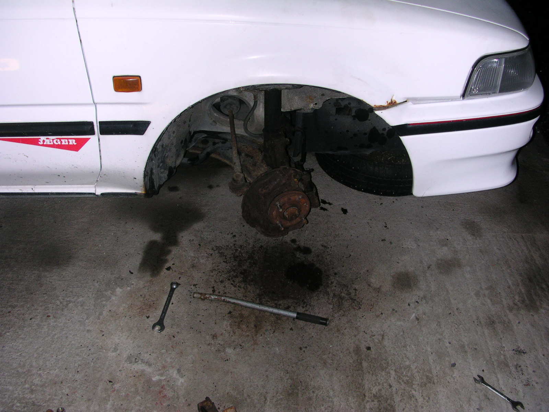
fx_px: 587
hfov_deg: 50.1
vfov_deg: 38.7
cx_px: 274
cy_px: 206
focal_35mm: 37
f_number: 2.7
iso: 100
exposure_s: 1/60
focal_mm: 5.6
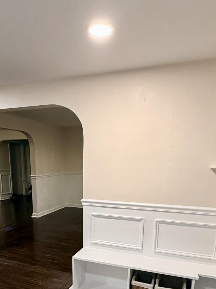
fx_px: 241
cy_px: 220
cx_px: 87
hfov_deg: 47.9
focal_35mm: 29
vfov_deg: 58.2
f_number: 2.2
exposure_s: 1/120
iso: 320
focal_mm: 2.22
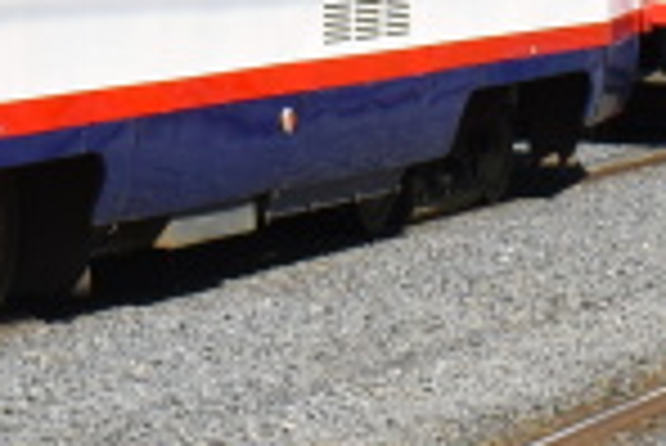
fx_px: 4416
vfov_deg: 5.6
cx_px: -135
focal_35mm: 238
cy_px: -649
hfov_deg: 8.5
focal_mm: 23
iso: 200
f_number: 11
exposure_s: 1/500
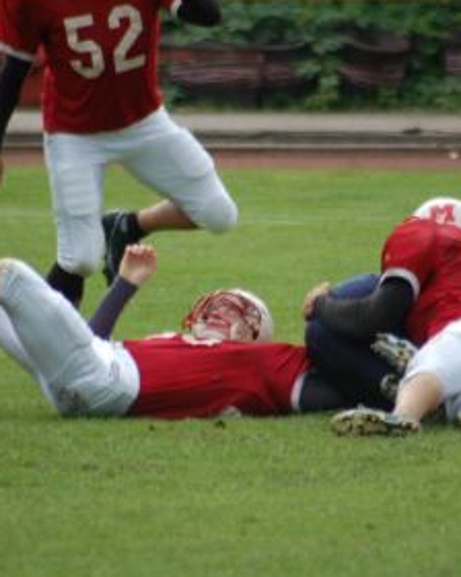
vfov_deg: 2.8
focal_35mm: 683
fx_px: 11648
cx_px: 260
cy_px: 286
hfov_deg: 2.3
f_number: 5.6
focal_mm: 300
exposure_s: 1/800
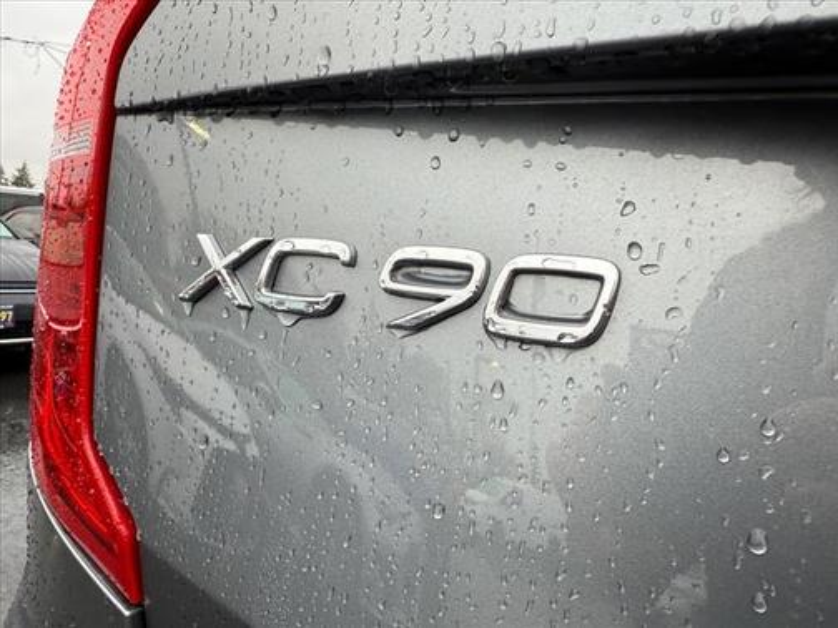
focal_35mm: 24
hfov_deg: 71.6
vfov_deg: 56.8
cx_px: 419
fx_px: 581
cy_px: 314
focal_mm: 2.22
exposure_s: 1/103
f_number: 2.2
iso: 40
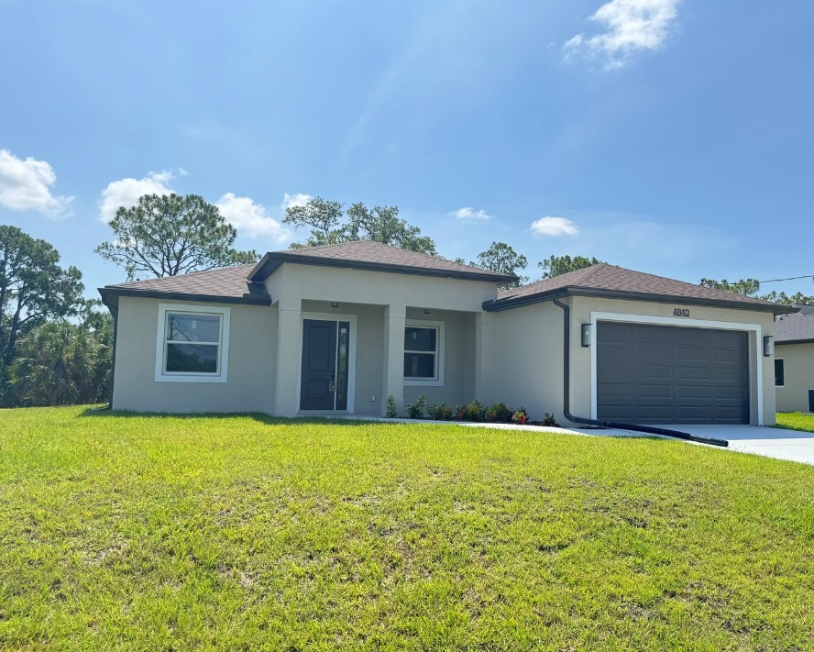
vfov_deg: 53.2
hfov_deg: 63.8
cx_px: 460
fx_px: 651
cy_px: 331
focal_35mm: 27
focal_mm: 6.76
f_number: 1.78
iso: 80
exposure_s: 1/2252
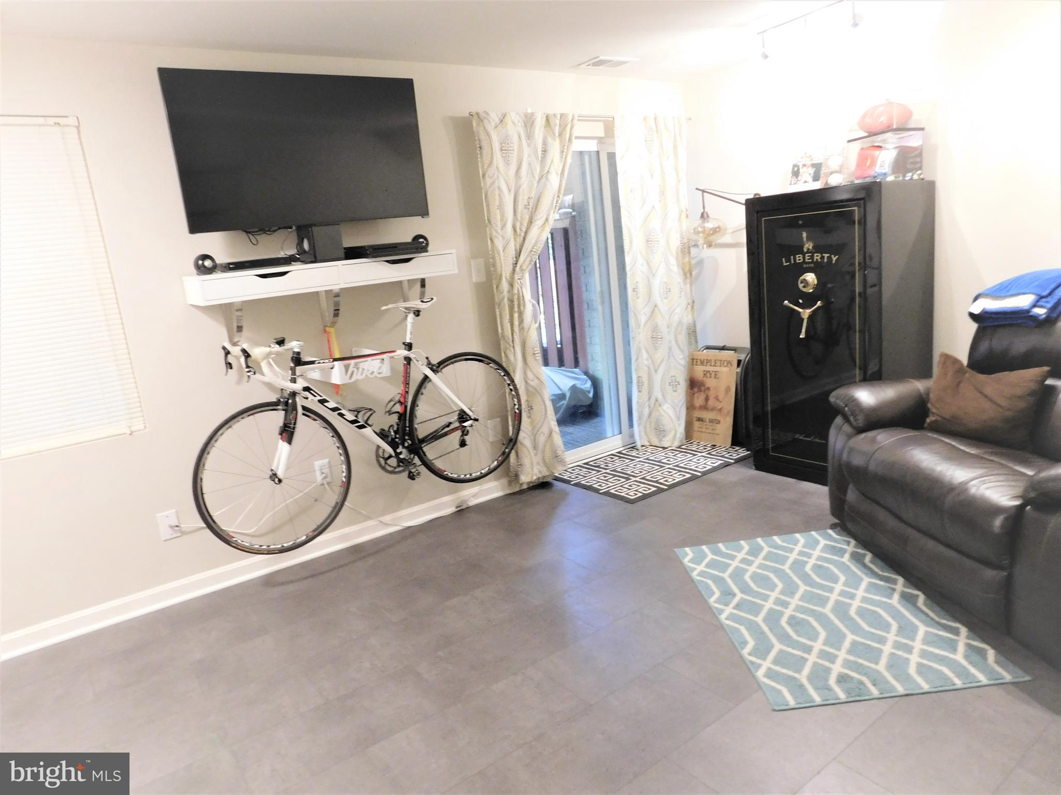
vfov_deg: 58.9
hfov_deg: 73.9
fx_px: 705
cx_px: 530
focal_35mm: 23
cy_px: 398
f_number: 3
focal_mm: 4
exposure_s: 1/10
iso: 400
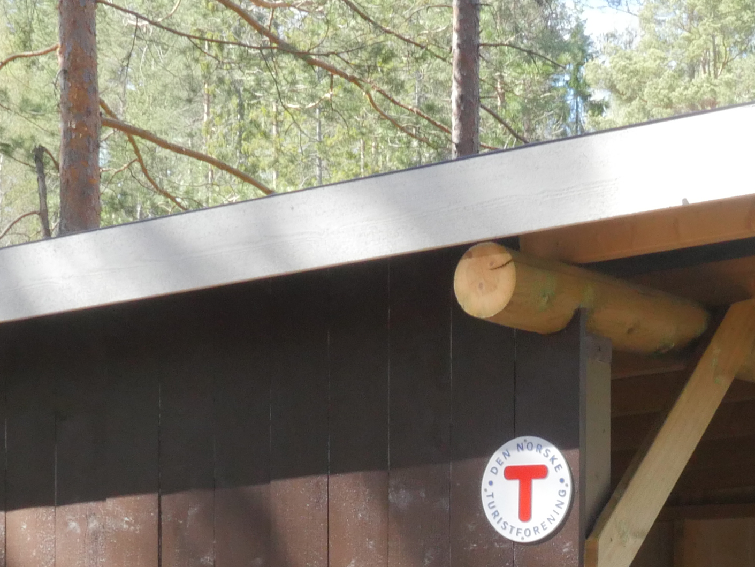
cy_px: 762
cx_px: 551
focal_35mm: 111
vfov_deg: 12.9
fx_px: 2422
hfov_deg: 17.6
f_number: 13
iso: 1000
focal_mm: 17
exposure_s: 1/60
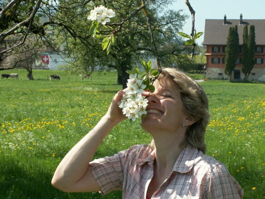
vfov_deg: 16.1
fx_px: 704
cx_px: 132
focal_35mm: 92
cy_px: 100
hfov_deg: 21.3
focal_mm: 15.43
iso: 50
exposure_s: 1/160
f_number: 6.3
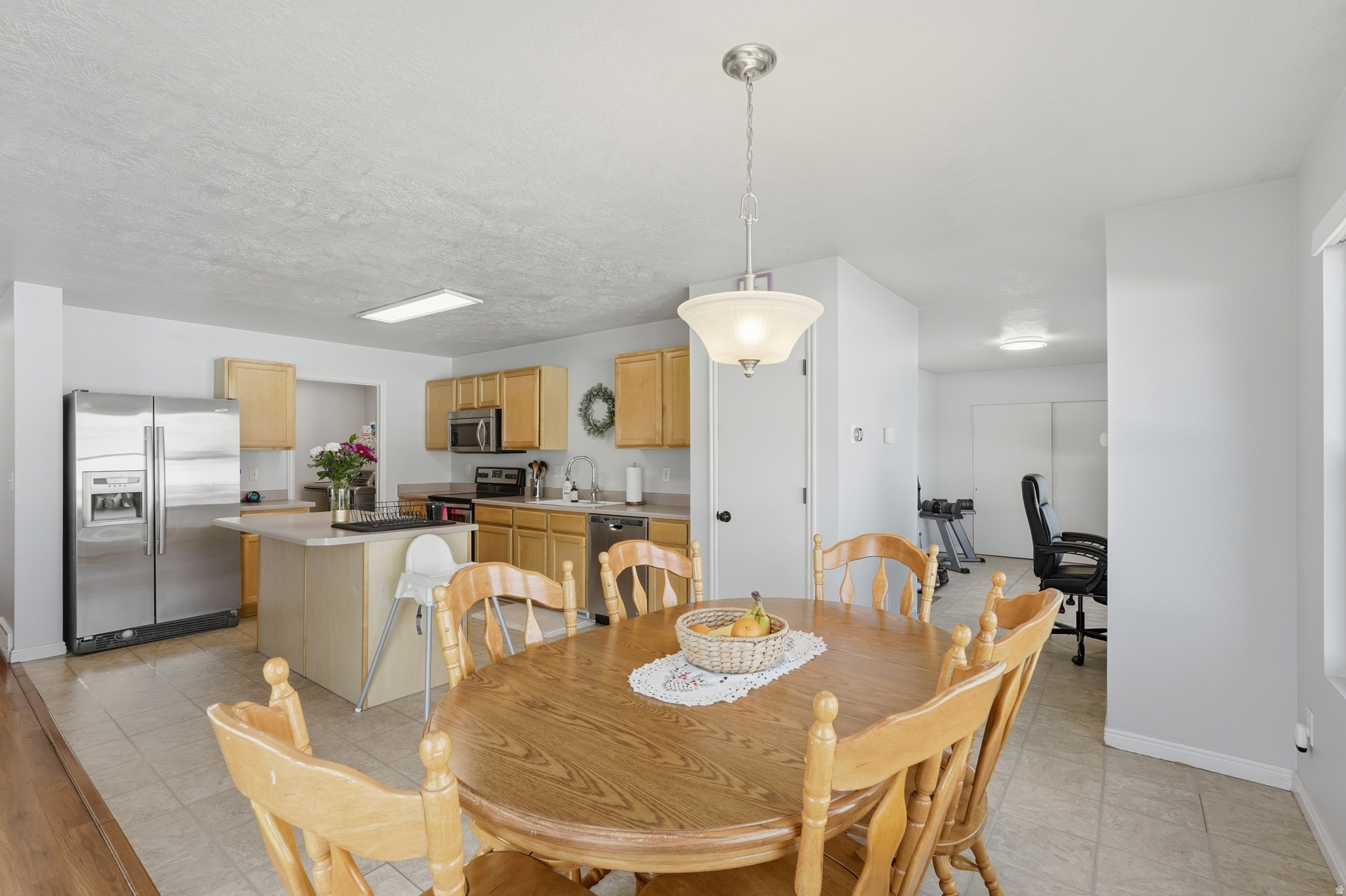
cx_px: 673
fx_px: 598
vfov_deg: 73.7
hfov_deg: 96.8
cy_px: 448
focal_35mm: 16
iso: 250
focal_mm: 16
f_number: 9
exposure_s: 1/500
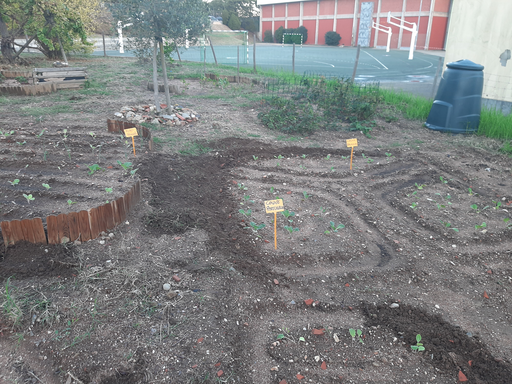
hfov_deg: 65.3
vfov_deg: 51.4
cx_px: 256
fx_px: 399
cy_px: 192
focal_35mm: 27
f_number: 1.7
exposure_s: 1/33
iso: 40
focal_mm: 3.93
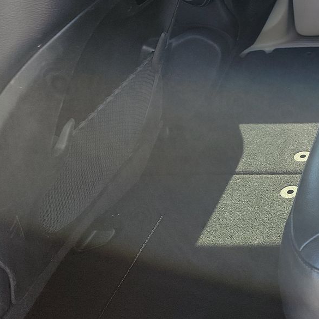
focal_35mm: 58
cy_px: 39
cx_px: 418
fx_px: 605
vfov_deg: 28.5
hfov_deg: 25.4
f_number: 1.8
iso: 64
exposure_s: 1/59
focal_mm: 6.7
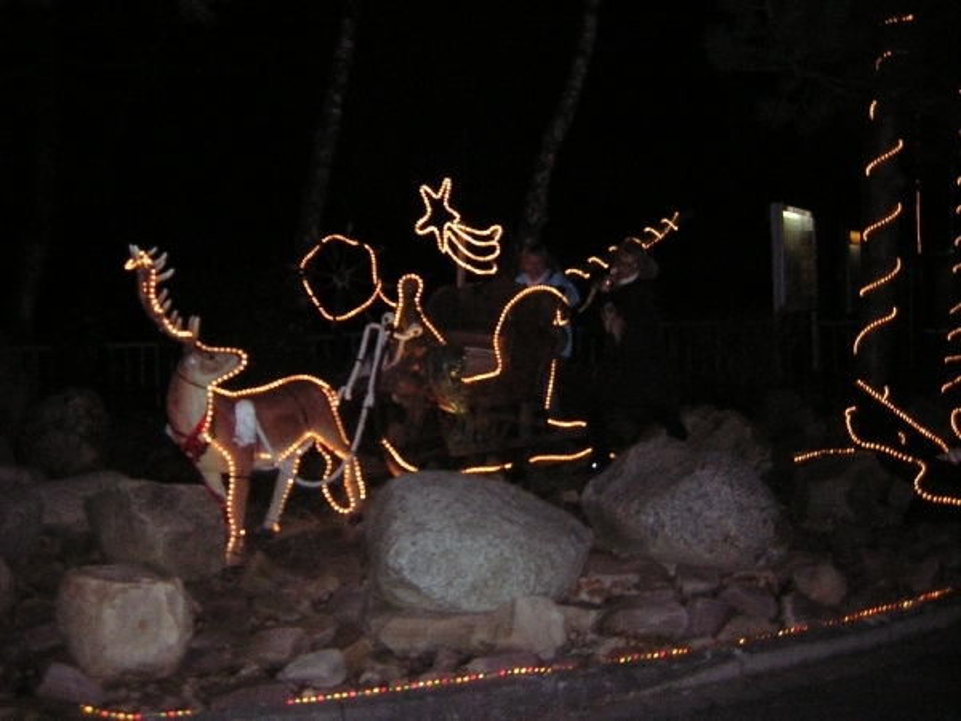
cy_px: 360
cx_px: 480
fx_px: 999
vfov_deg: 39.7
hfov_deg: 51.4
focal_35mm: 36
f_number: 2.6
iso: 200
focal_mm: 4.7
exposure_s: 1/60.1
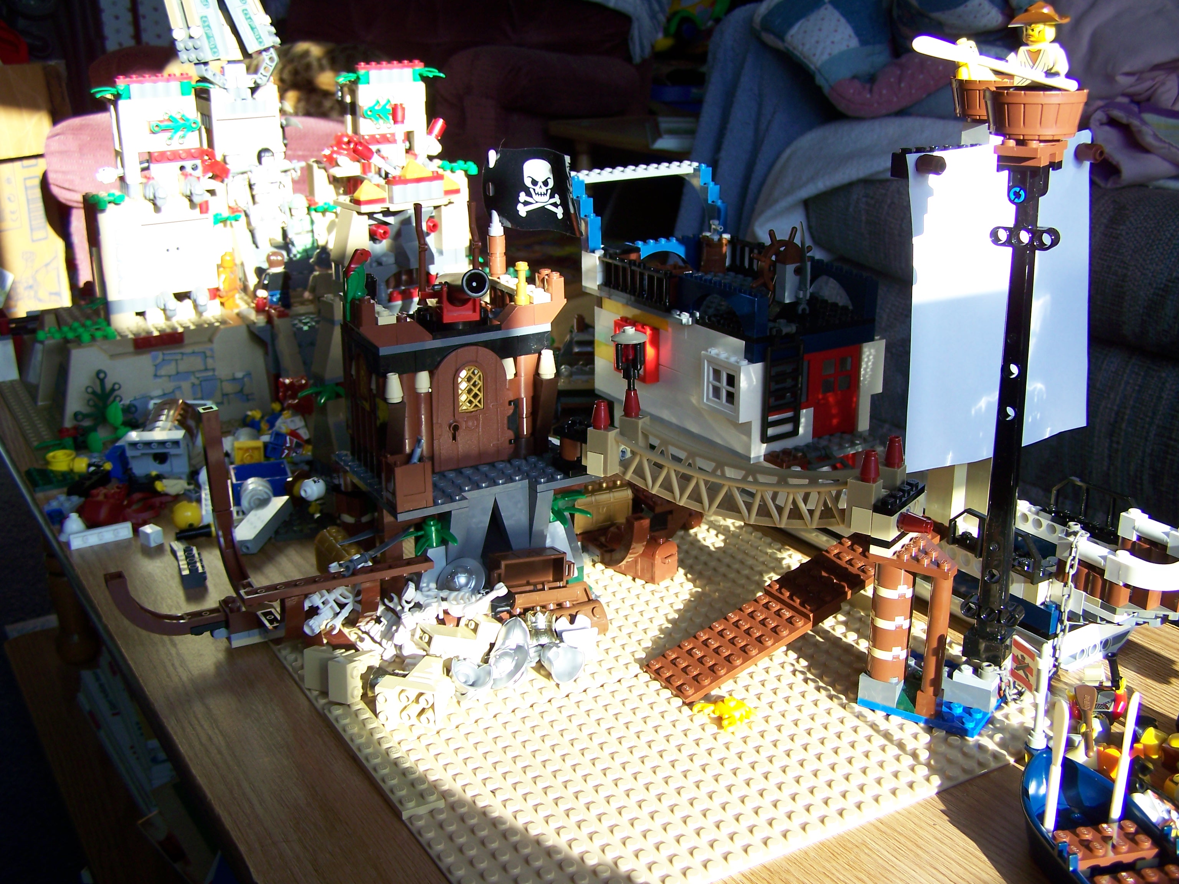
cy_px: 442
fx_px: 1294
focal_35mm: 38
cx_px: 590
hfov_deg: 49.0
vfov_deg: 37.7
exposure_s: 1/125
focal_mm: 6.3
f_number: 2.8
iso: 64
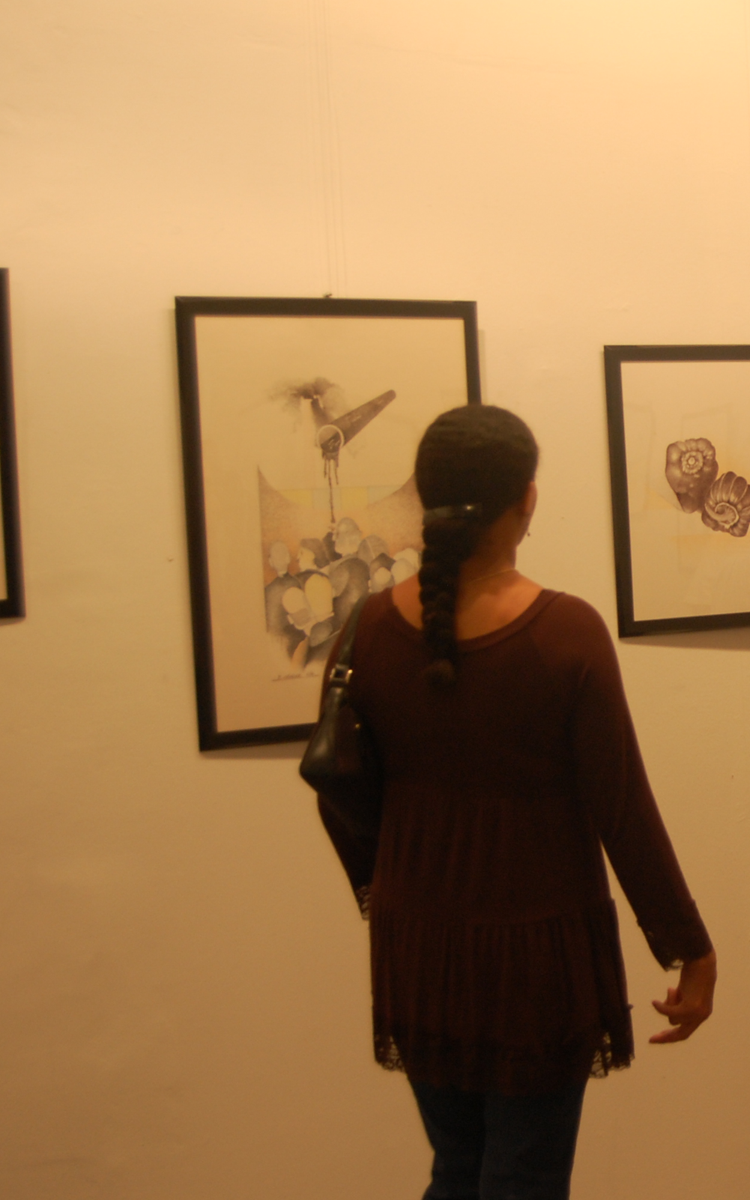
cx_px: 882
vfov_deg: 29.8
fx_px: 2256
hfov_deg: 18.0
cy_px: 600
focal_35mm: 69
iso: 400
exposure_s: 1/30
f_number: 4.2
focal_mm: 30
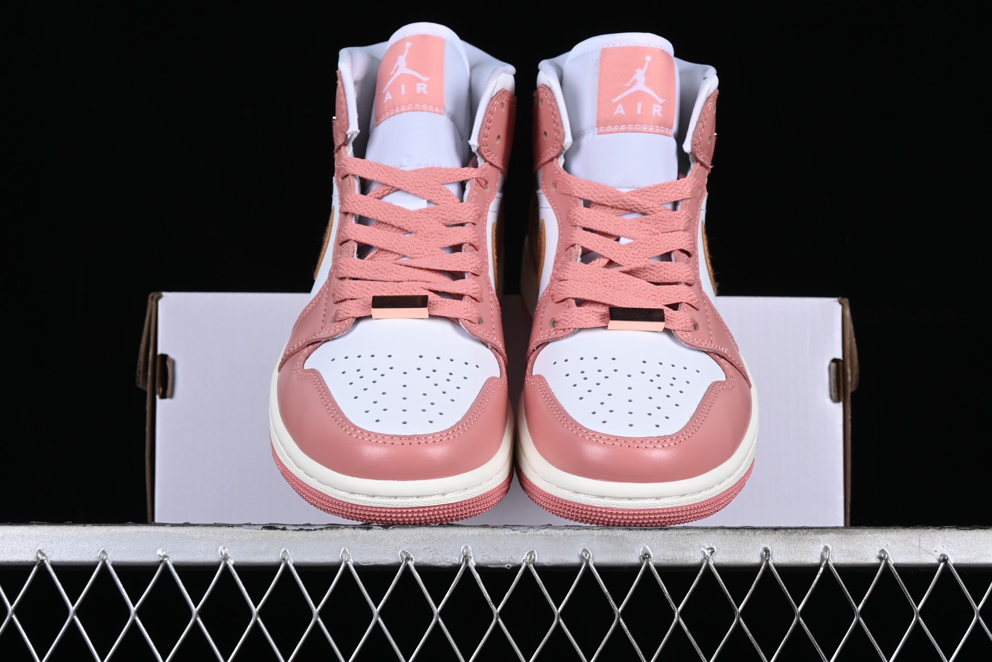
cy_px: 331
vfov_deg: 18.2
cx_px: 496
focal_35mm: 75
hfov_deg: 27.0
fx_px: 2067
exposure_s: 1/80
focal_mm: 50
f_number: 8
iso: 160
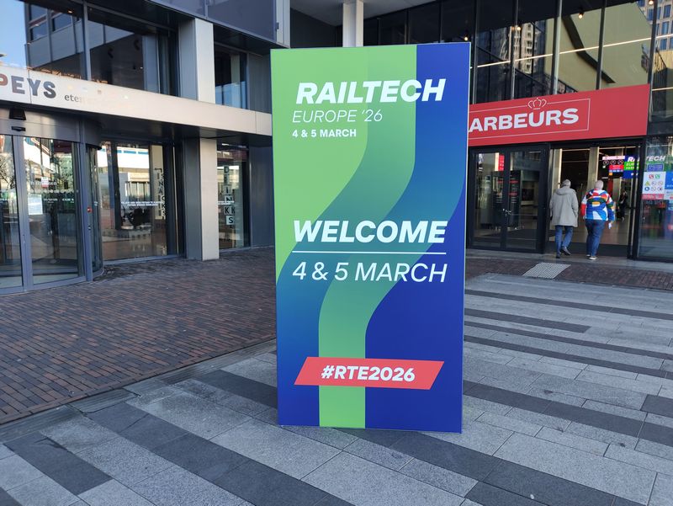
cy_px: 253
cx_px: 336
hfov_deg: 69.4
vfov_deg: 54.9
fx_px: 486
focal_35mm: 25
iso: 101
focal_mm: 5.43
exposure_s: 1/100
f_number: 1.89
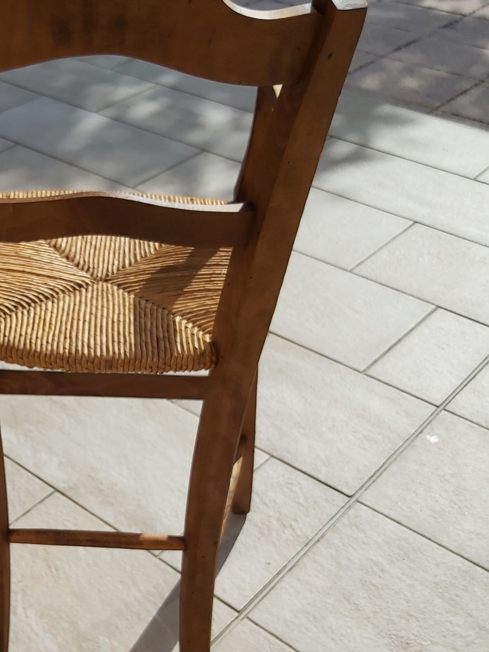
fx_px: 885
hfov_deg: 29.7
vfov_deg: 40.2
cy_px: 407
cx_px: 56
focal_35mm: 47
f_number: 1.7
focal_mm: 3.92
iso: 64
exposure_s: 1/3810
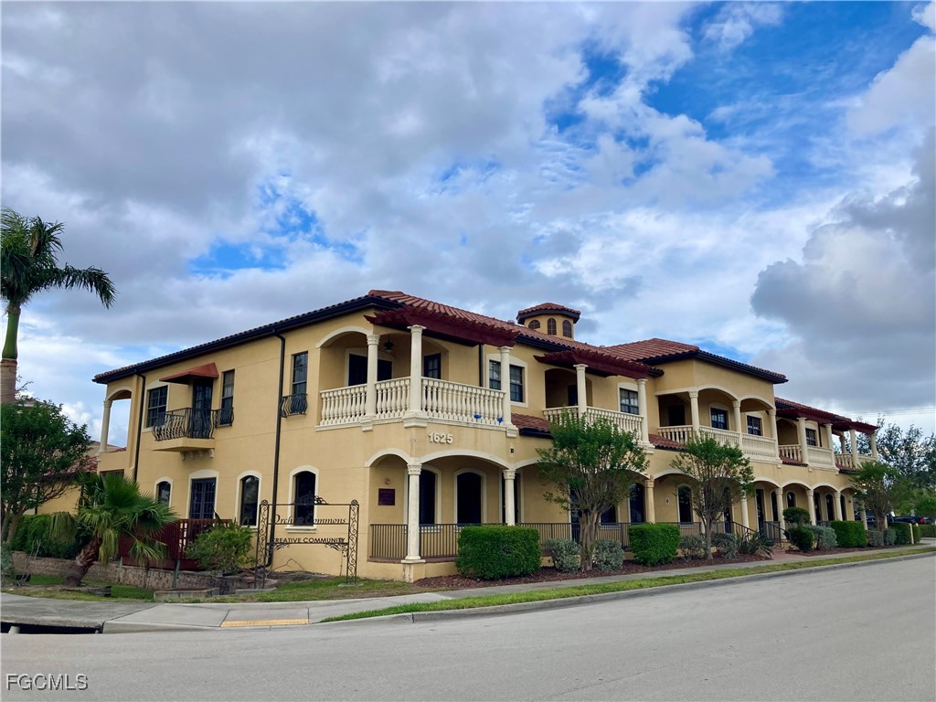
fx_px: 757
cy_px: 351
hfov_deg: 63.4
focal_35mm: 28
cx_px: 468
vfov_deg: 49.7
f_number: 1.8
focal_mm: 3.99
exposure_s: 1/1499
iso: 20
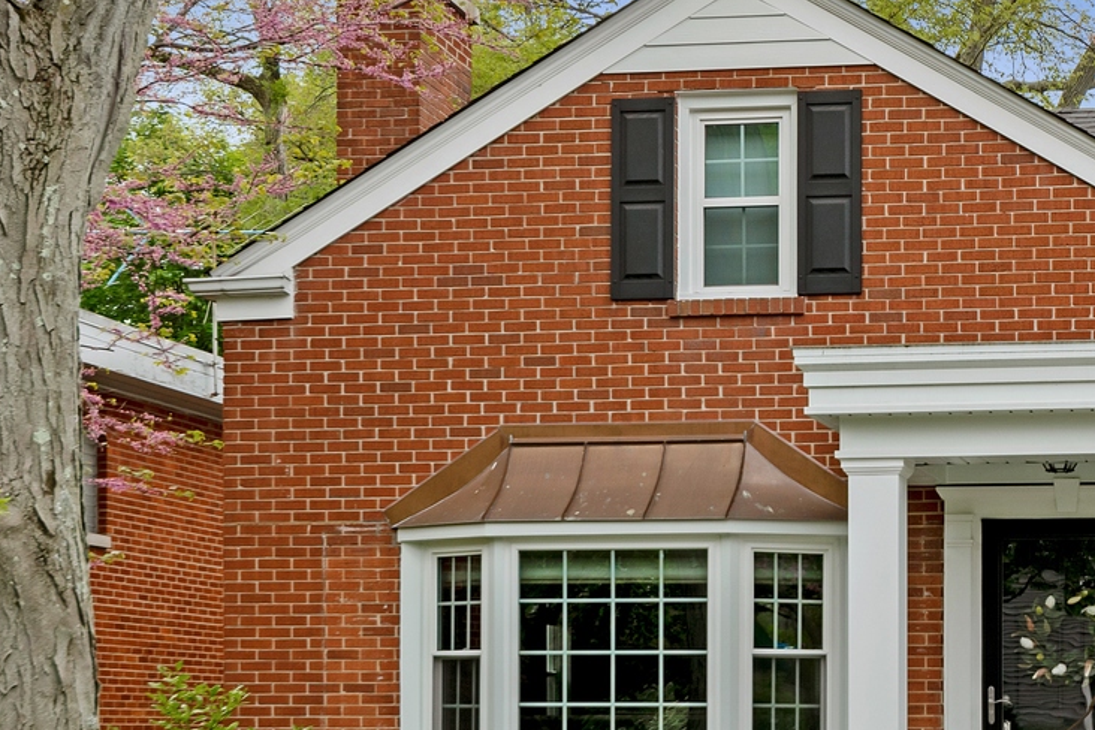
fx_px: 2220
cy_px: 562
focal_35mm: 73
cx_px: 1022
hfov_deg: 26.6
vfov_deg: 18.5
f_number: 8
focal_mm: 22
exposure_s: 1/200
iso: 200
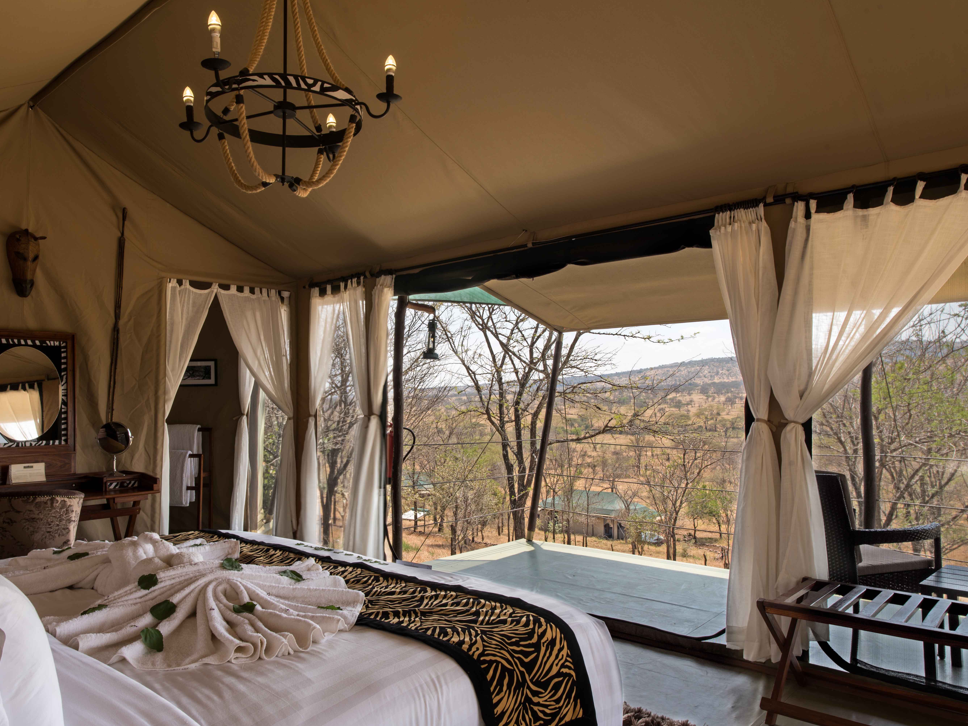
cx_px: 435
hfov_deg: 67.1
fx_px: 727
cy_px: 363
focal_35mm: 26
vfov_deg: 53.1
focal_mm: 24
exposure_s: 1/50
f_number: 10
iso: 100
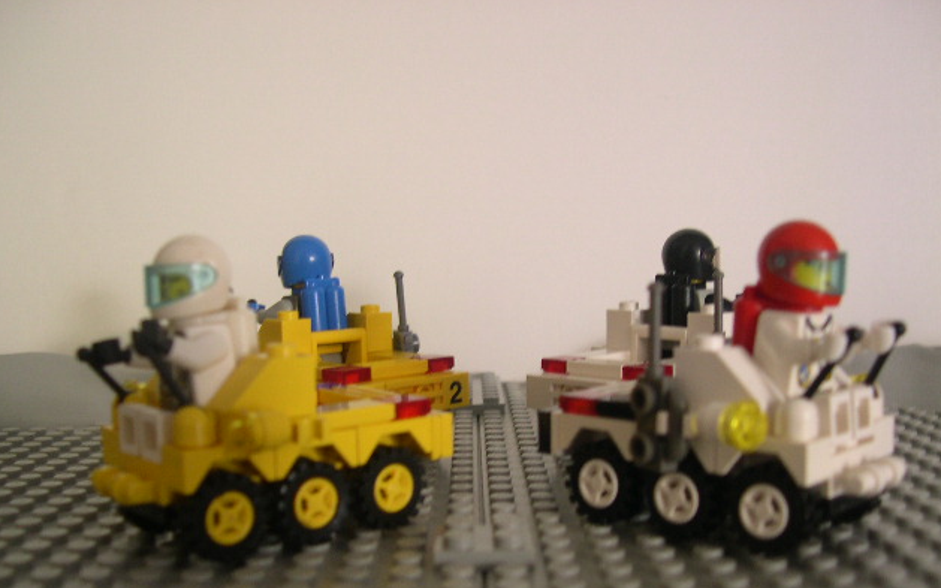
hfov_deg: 48.2
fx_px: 1051
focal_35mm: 41
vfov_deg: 31.1
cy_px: 358
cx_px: 473
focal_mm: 8
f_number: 2.8
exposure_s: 1/4.7
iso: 127
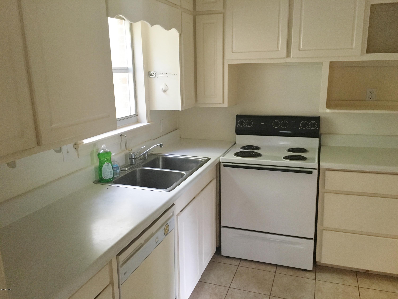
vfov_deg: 48.2
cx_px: 199
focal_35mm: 29
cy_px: 150
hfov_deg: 61.7
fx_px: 333
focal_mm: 4.15
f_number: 2.2
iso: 125
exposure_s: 1/30
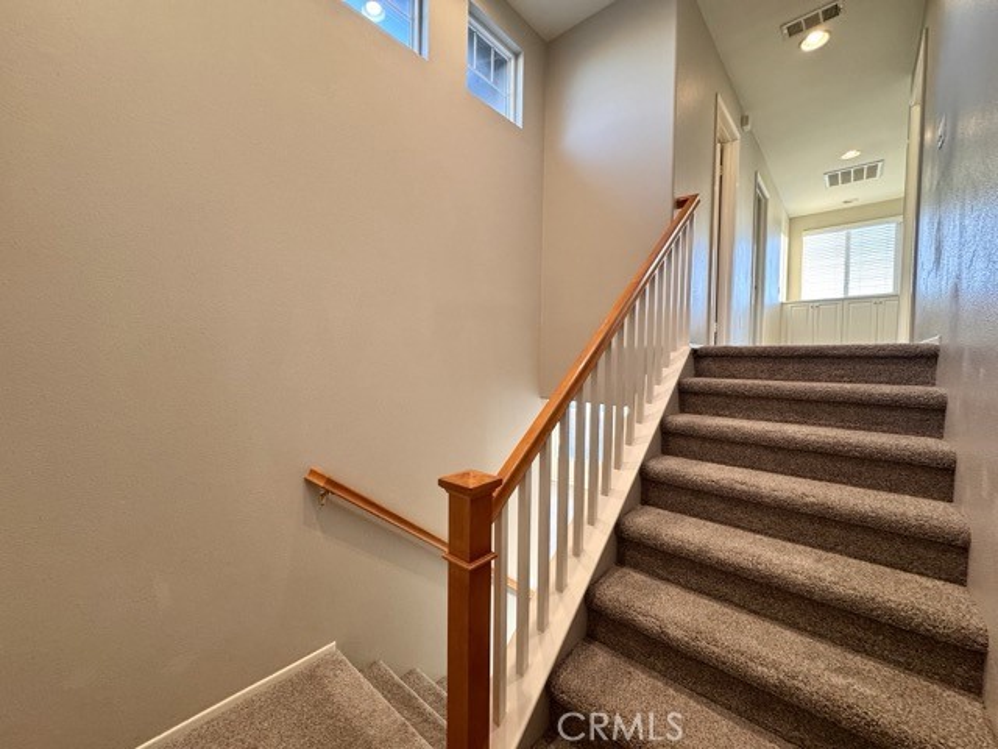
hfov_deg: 102.1
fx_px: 404
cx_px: 499
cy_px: 374
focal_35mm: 14
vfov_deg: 85.7
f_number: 2.2
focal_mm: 2.22
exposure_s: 1/60
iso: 200
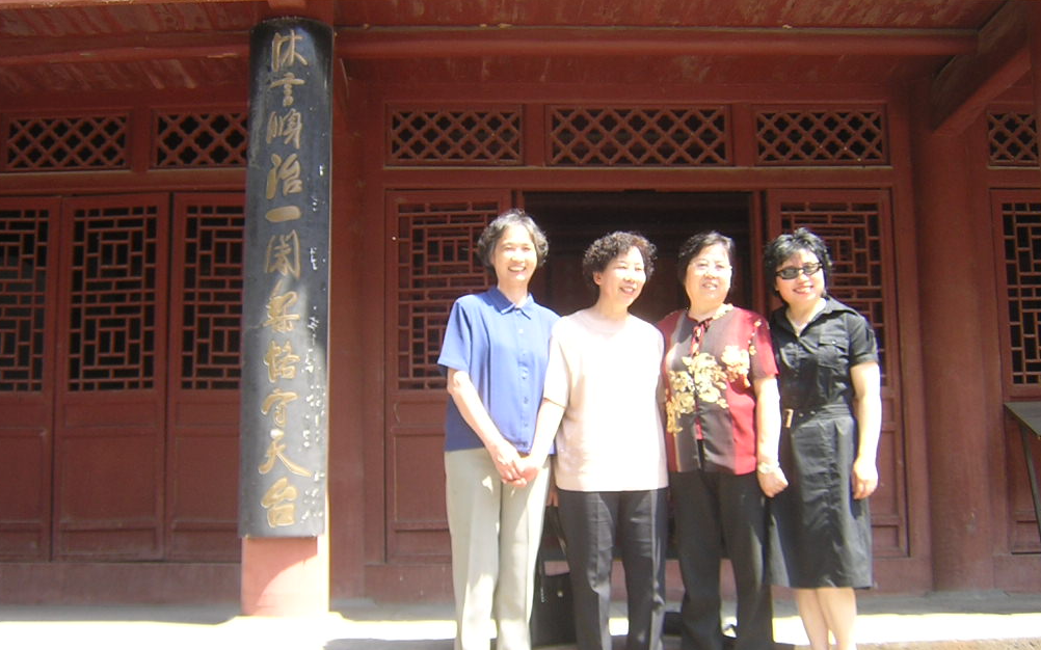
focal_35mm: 39
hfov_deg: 50.4
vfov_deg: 32.7
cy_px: 346
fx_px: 1106
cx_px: 516
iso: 100
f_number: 2.6
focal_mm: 4.7
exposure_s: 1/134
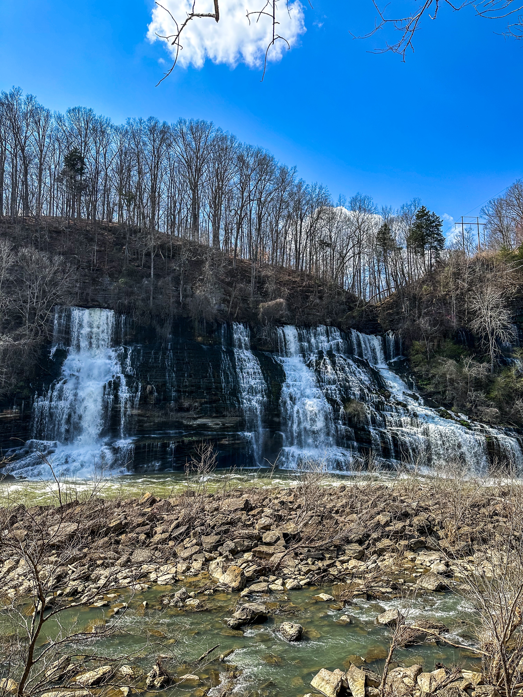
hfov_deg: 56.8
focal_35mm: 24
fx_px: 483
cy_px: 348
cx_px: 262
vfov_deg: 71.6
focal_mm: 6.86
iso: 80
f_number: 1.8
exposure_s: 1/3000
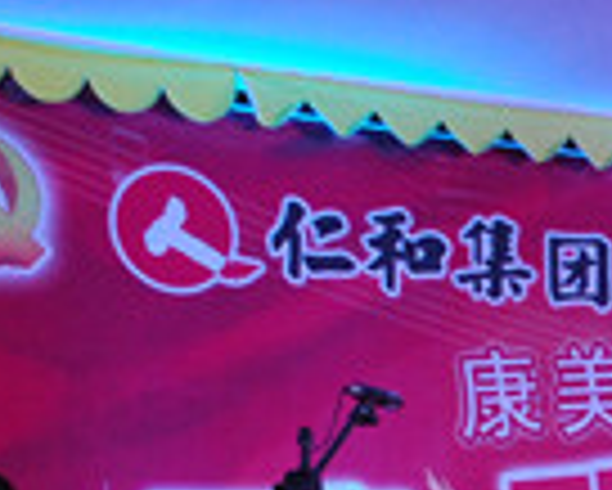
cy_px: 566
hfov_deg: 11.2
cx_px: 882
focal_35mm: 166
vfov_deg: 9.2
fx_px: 3009
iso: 1600
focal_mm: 32
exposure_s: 1/60
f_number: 6.3
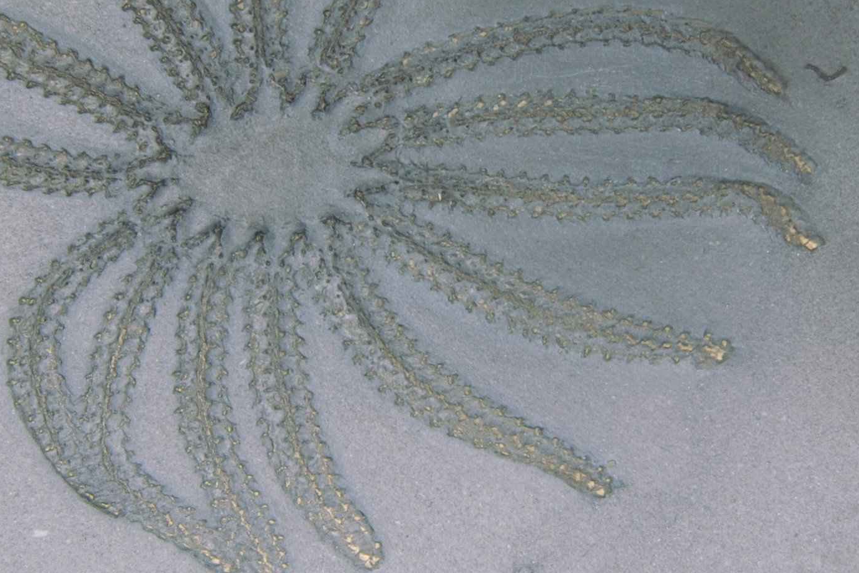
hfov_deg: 49.5
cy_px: 308
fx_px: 930
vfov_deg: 34.2
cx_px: 403
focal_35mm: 39
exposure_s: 1/10
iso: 100
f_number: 7.1
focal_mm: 24
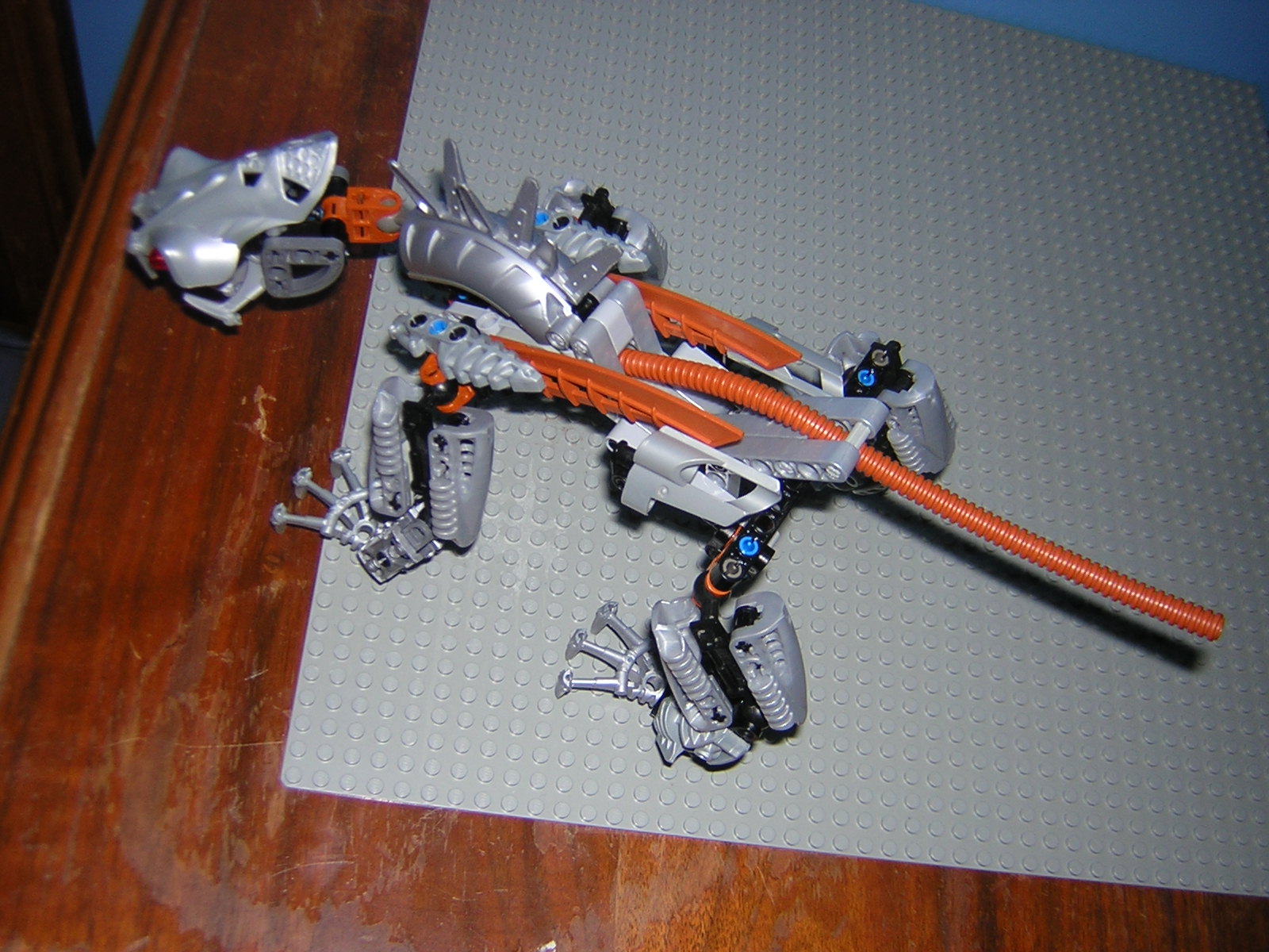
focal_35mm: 36
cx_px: 634
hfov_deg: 51.4
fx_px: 1320
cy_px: 476
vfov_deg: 39.7
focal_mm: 4.7
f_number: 2.6
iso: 100
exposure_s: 1/60.1
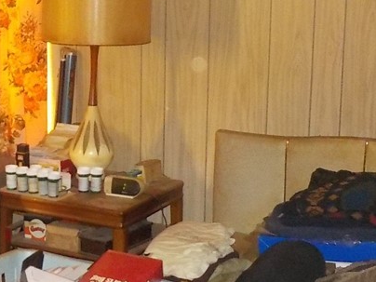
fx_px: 826
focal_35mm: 76
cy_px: 104
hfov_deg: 23.9
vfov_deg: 19.3
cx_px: -47
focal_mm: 4.1
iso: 800
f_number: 3.3
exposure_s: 1/4
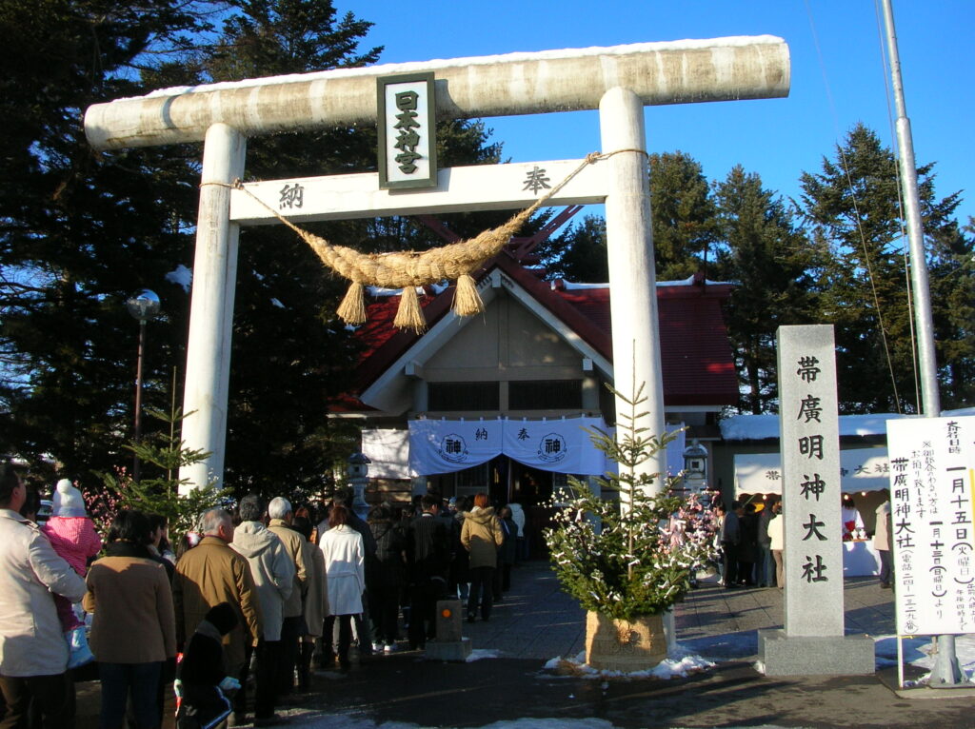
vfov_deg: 40.6
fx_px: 985
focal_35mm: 35
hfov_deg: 52.7
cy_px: 364
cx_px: 488
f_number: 5.6
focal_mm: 5.8
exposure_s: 1/223
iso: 50
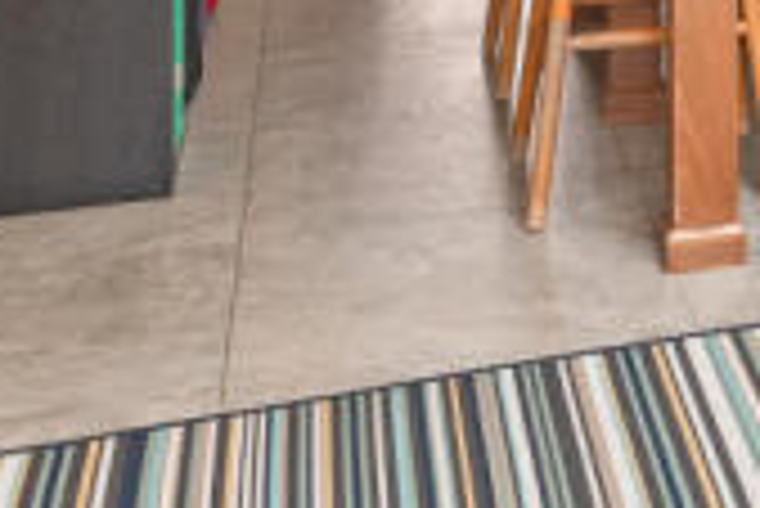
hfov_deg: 16.8
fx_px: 2240
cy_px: -524
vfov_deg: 11.6
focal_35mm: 106
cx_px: 1264
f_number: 9
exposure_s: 1/60
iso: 250
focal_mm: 17.5
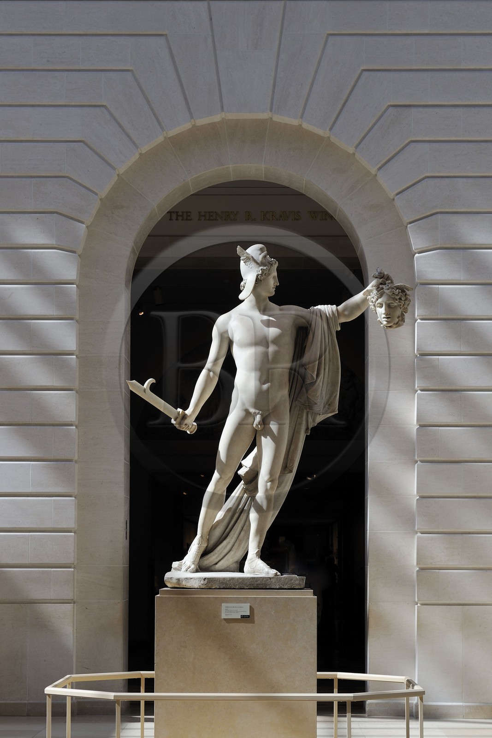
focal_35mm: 70
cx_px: 246
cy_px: 369
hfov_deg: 19.5
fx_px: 1435
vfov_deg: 28.8
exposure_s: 1/125
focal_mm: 70
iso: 400
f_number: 6.3
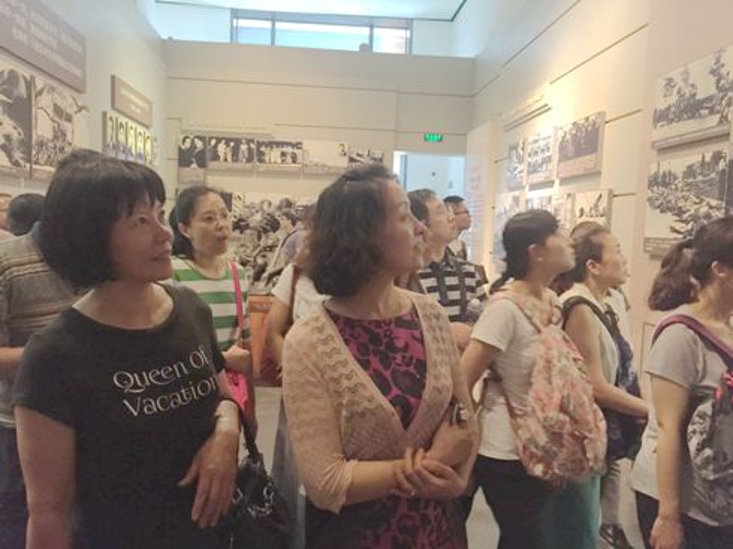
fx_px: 614
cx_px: 366
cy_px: 274
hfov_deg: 61.7
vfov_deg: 48.2
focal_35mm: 29
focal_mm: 4.15
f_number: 2.2
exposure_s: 1/15
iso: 320
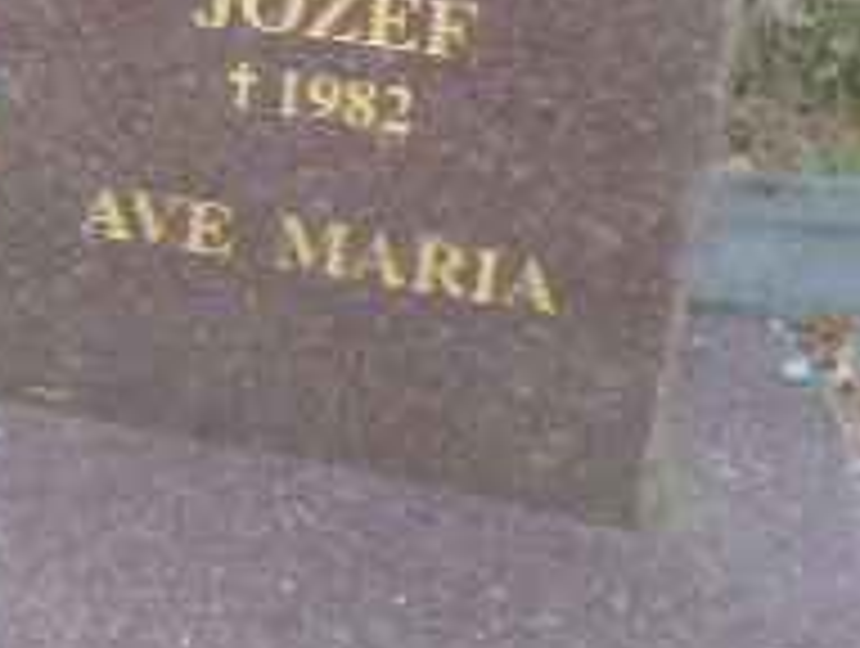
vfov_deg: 11.7
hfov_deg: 14.1
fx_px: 3161
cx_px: -567
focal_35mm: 127
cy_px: 99
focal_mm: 6.9
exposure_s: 1/30
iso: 100
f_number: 4.2
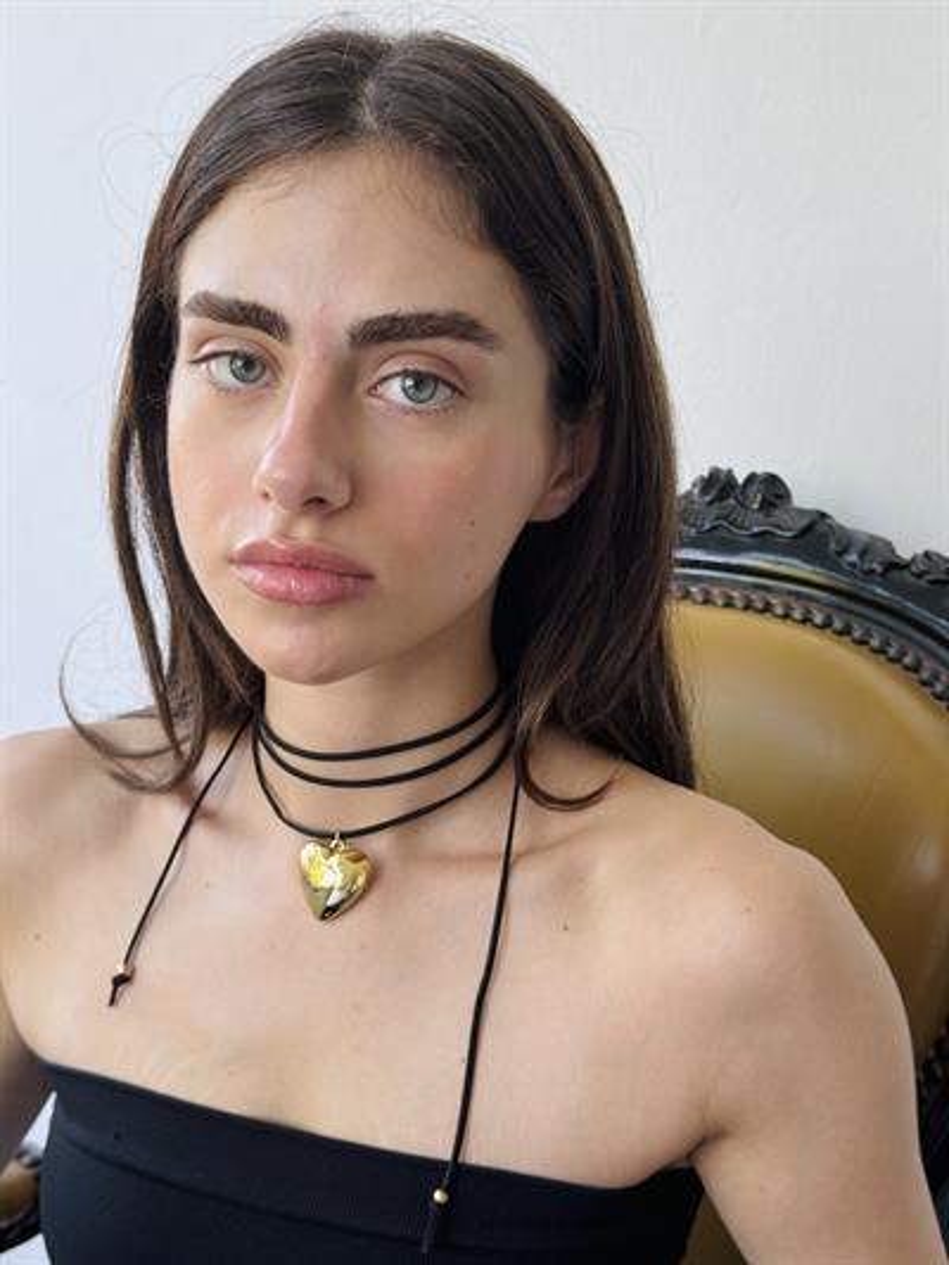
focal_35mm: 48
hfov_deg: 30.3
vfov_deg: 39.6
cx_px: 474
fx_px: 1754
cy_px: 632
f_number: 1.78
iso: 100
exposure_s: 1/99
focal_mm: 6.76
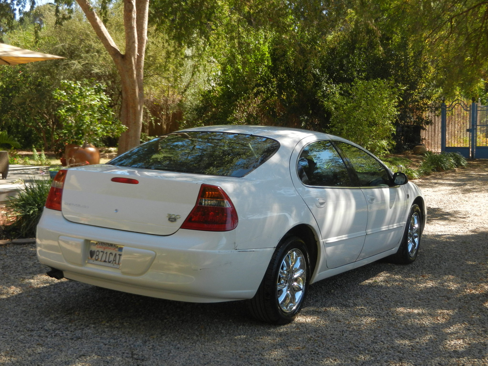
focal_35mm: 53
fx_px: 747
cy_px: 183
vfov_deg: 27.5
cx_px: 244
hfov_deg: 36.2
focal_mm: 9.4
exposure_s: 1/400
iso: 160
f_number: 4.4
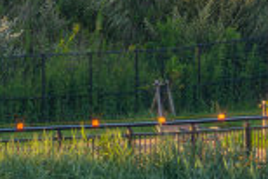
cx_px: 54
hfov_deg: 3.5
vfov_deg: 2.3
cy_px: -144
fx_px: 4381
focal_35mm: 588
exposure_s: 1/200
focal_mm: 148
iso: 100
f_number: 5.6
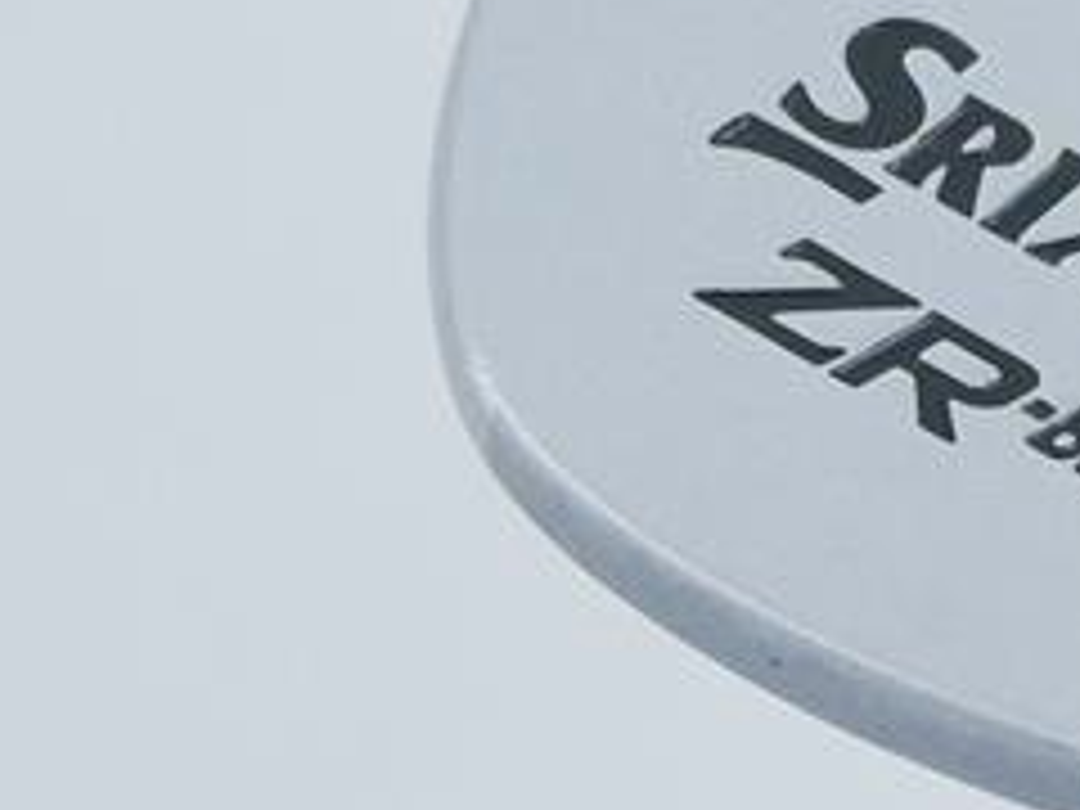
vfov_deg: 5.6
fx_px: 8299
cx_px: 1577
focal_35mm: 266
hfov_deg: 7.3
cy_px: 360
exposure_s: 1/100
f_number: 4.5
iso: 1600
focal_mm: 25
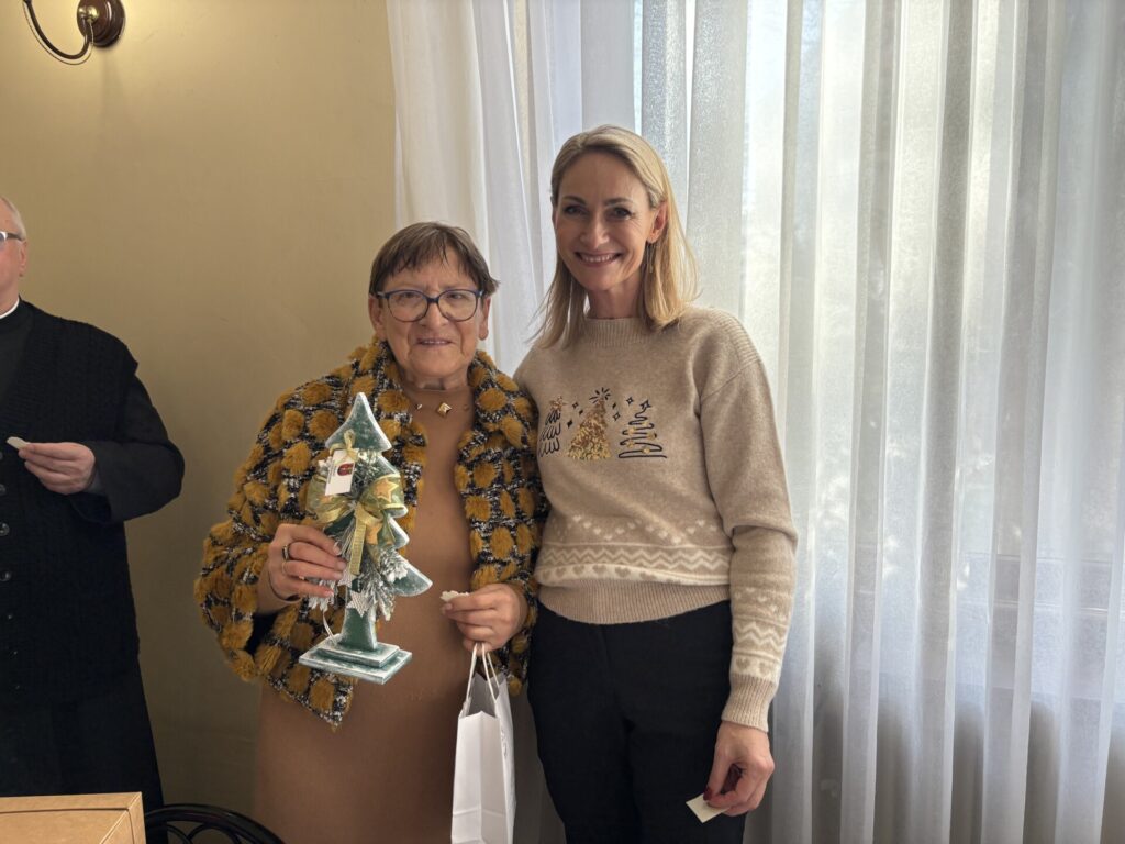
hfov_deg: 67.3
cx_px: 562
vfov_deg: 53.1
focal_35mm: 26
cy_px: 422
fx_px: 845
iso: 100
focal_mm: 5.96
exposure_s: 1/200
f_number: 1.6
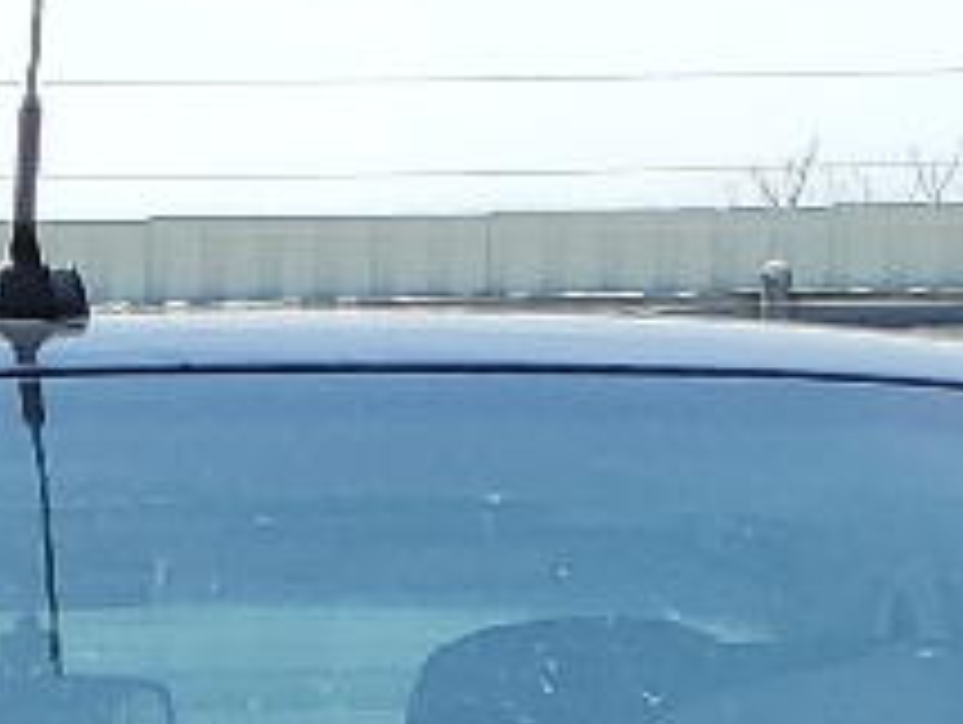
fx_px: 5403
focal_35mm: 194
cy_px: 1916
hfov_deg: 10.1
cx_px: 68
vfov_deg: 7.1
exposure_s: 1/2500
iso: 50
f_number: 1.5
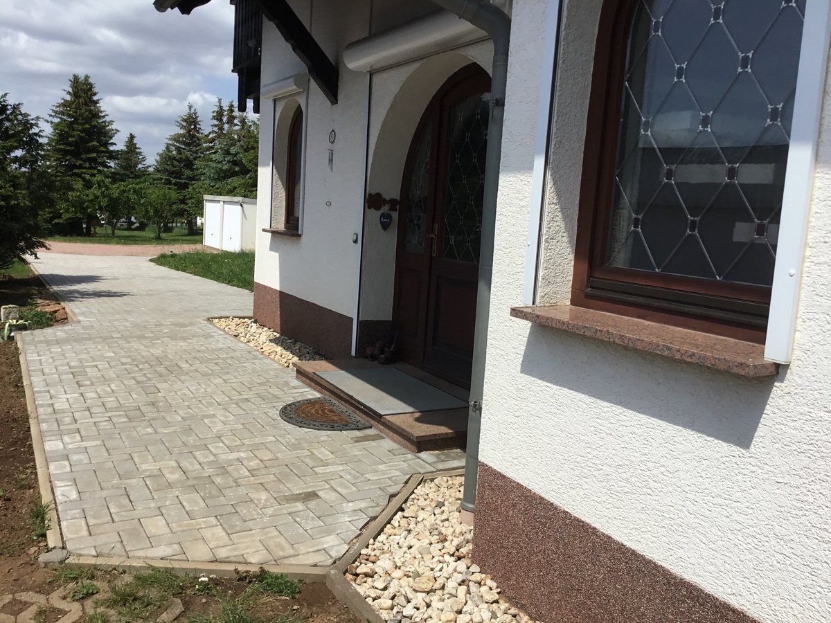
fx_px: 744
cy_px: 312
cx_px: 416
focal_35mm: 31
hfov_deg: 58.4
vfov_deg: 45.4
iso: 25
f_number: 2.4
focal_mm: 3.3
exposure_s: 1/2037
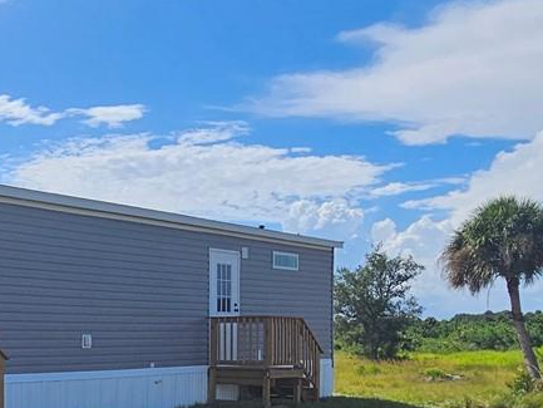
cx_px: 3
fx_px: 753
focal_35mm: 48
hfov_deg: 35.9
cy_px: 350
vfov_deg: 29.3
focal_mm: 2.2
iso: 50
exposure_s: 1/4604
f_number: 2.2
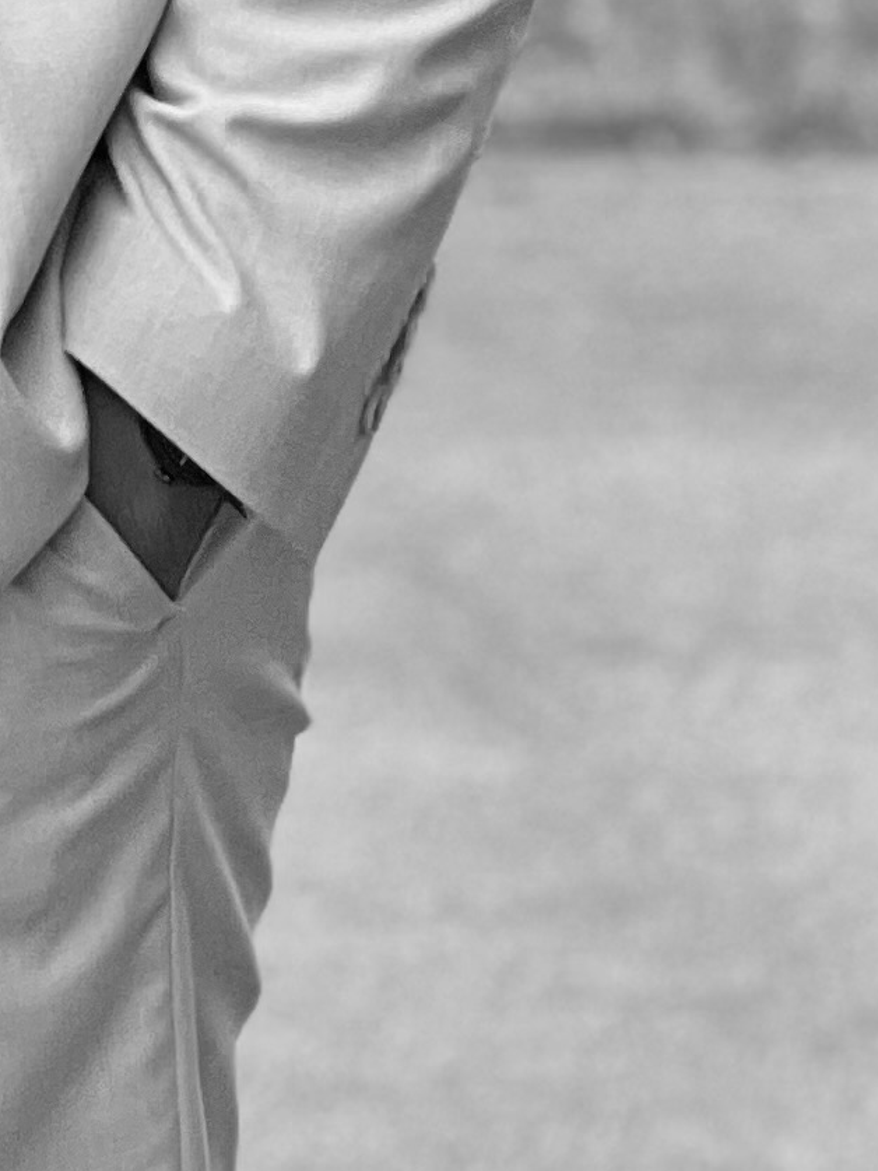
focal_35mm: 371
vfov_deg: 5.2
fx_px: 12544
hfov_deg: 3.9
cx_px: -1173
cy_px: -1419
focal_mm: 9
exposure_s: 1/121
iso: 125
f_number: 2.8
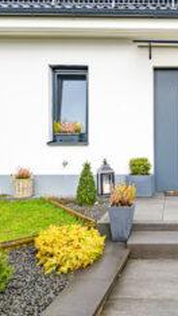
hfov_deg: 29.2
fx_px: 320
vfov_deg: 52.7
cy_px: 148
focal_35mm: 38
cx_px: 175
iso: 320
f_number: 9
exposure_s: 1/1250
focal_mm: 17.5
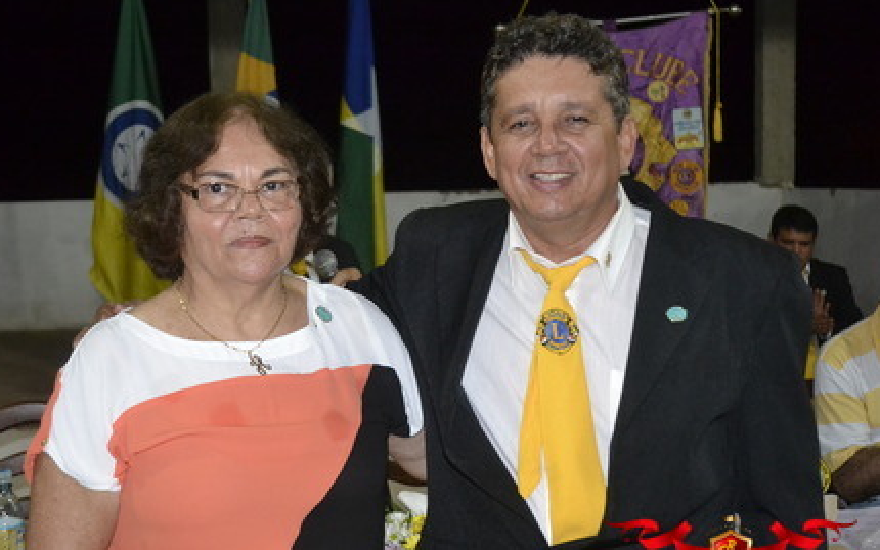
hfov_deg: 33.1
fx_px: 1477
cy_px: 317
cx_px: 384
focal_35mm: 62
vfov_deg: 21.1
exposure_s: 1/60
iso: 3200
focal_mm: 35
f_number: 4.2
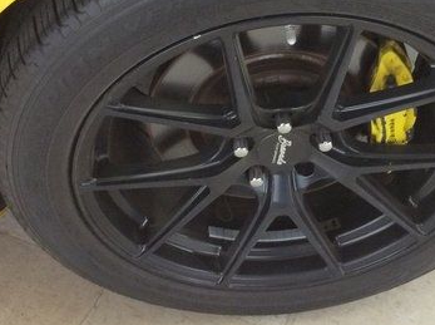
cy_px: 94
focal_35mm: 59
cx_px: 261
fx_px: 740
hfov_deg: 32.7
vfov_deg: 24.5
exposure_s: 1/24
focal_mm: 3.3
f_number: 2.4
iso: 125
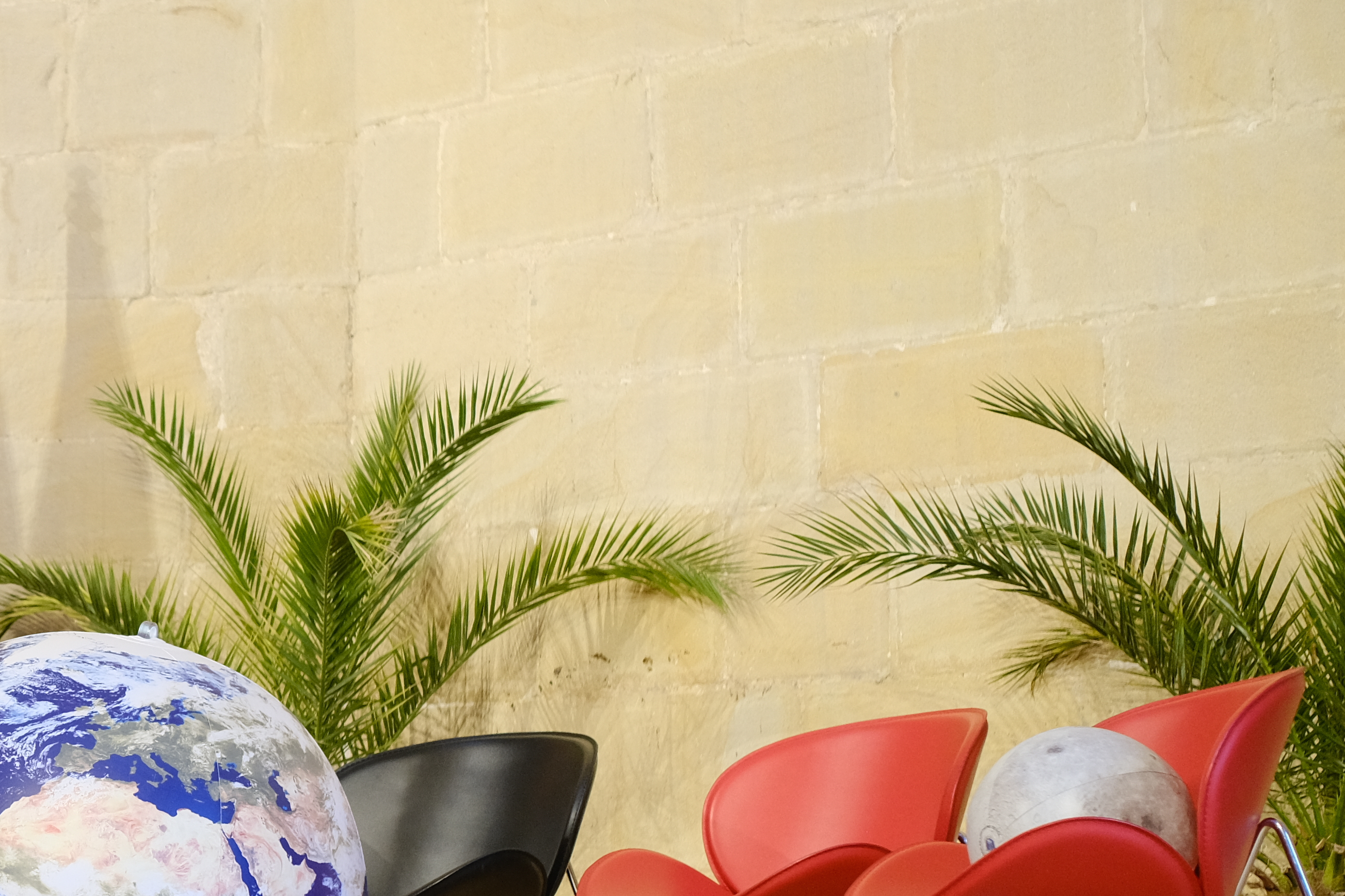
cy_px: 629
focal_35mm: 91
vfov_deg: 15.0
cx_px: -106
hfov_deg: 21.3
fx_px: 3399
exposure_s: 1/125
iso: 800
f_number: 1.7
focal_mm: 25
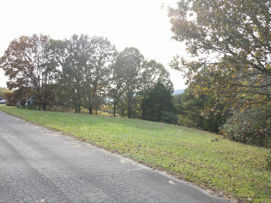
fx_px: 188
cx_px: 136
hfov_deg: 71.6
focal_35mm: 24
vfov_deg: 56.8
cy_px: 102
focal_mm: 4.5
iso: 100
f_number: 2.8
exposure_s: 1/100
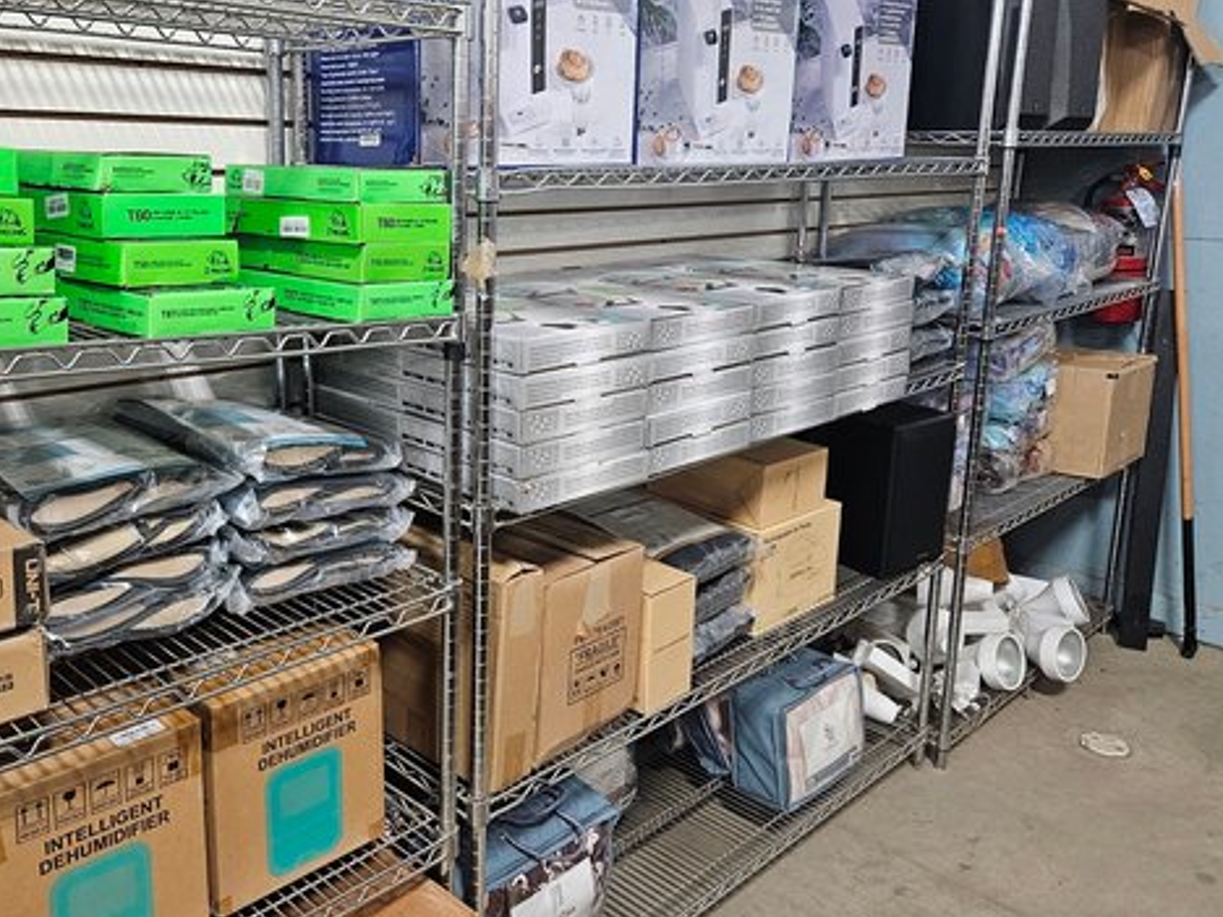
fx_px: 1095
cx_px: 482
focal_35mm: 31
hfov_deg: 57.8
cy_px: 406
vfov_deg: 45.4
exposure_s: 1/120
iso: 1000
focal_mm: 5.4
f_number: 1.8
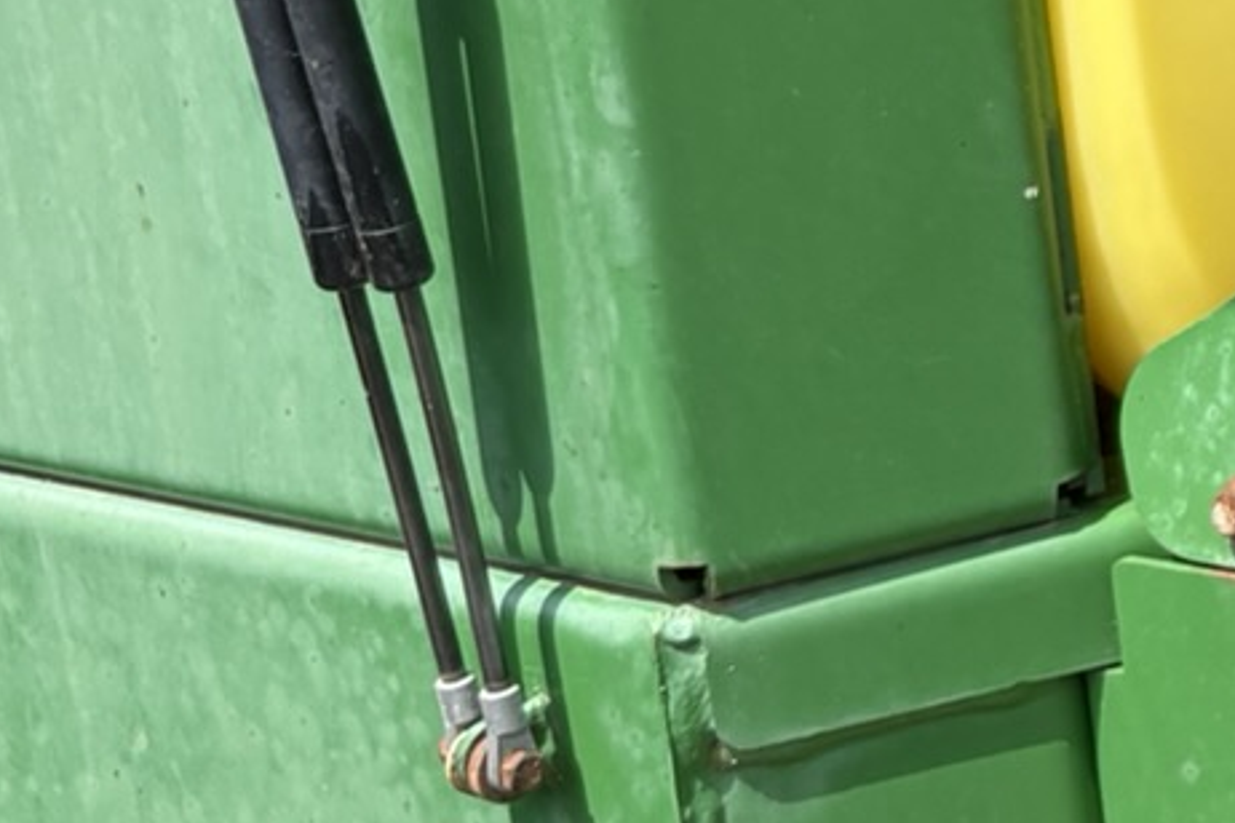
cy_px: -21
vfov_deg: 11.3
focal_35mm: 120
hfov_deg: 14.6
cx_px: 2320
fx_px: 4116
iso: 50
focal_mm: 5.96
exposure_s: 1/1587
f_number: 1.6
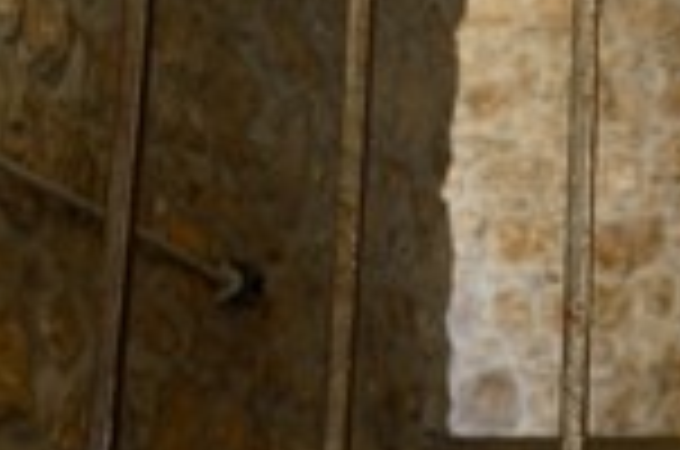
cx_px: 759
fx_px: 1998
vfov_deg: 12.8
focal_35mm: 106
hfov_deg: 18.5
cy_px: 122
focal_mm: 38
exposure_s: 1/30
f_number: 4.5
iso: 200
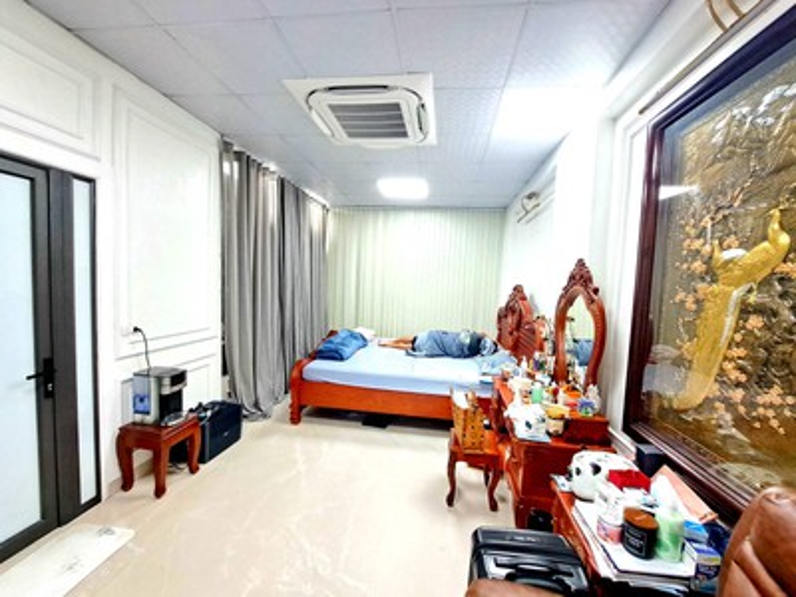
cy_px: 298
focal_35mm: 13
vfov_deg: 89.9
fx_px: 299
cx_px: 398
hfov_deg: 106.2
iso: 250
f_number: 2.2
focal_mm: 1.74
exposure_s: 1/50
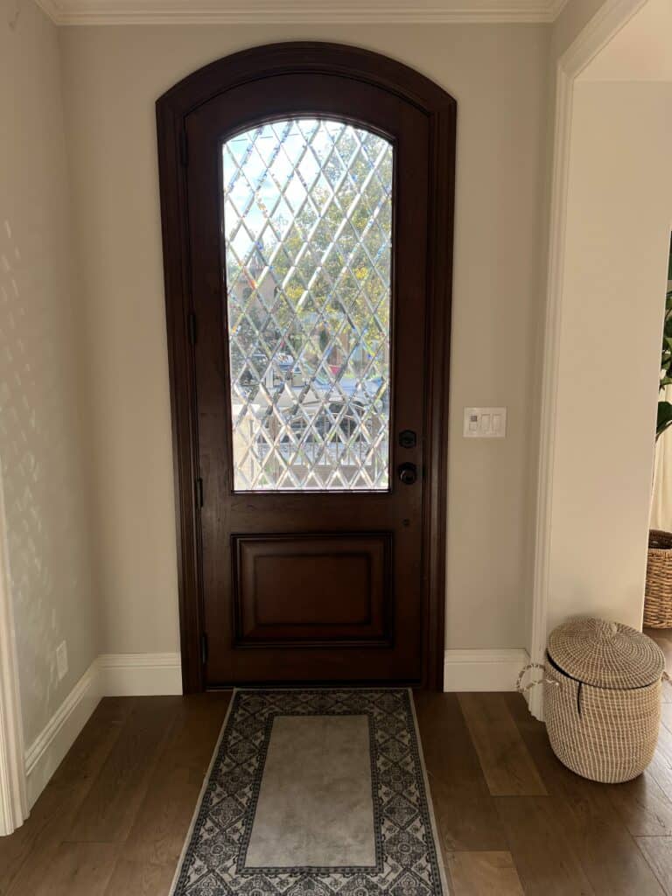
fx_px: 673
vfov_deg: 67.3
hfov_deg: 53.1
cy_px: 448
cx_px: 336
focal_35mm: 26
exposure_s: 1/670
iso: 50
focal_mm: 5.7
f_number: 1.5
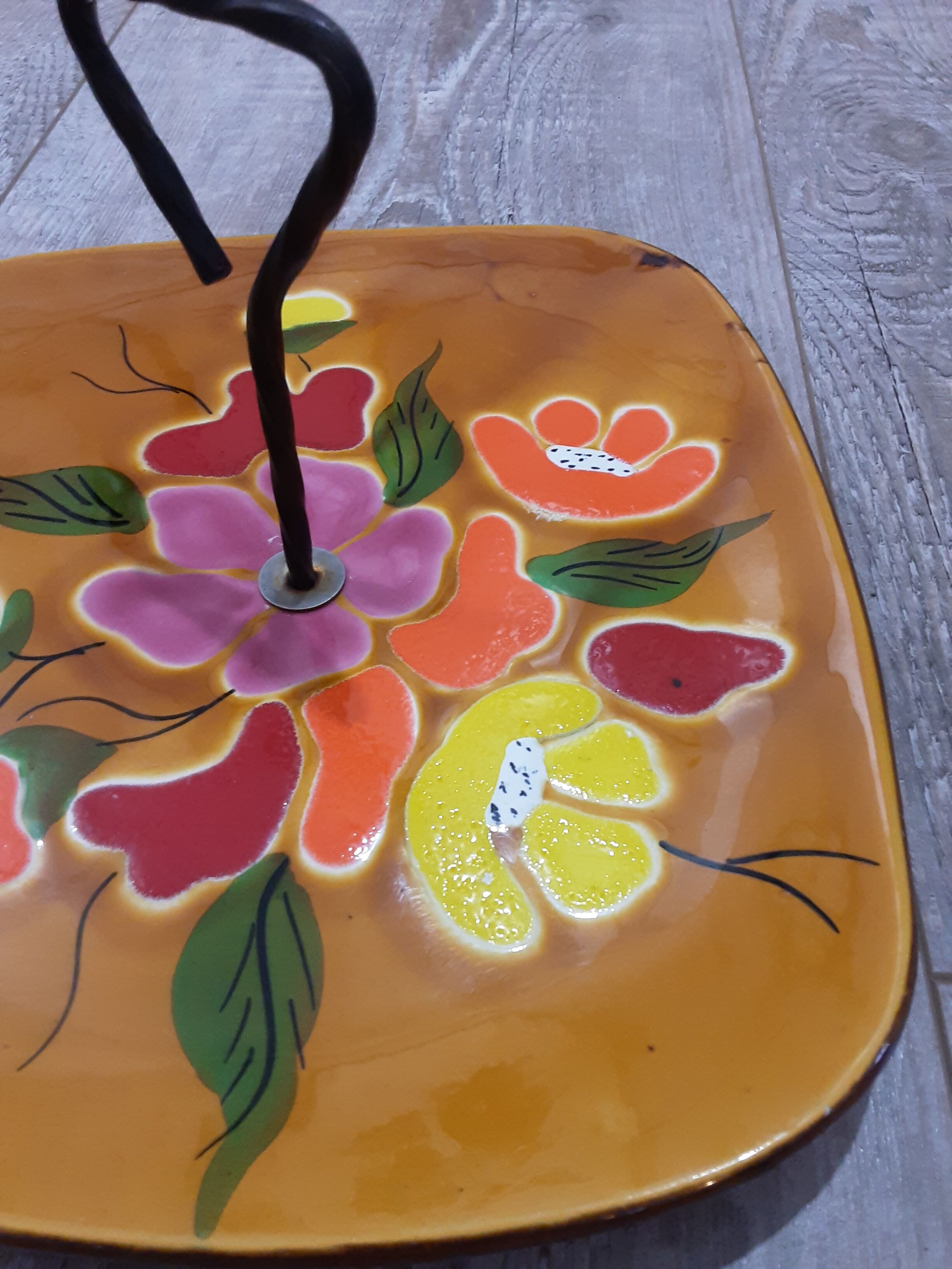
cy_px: 634
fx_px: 1027
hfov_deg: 49.7
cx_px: 476
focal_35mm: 28
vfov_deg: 63.4
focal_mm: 2.9
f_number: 1.9
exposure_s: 1/25
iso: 160
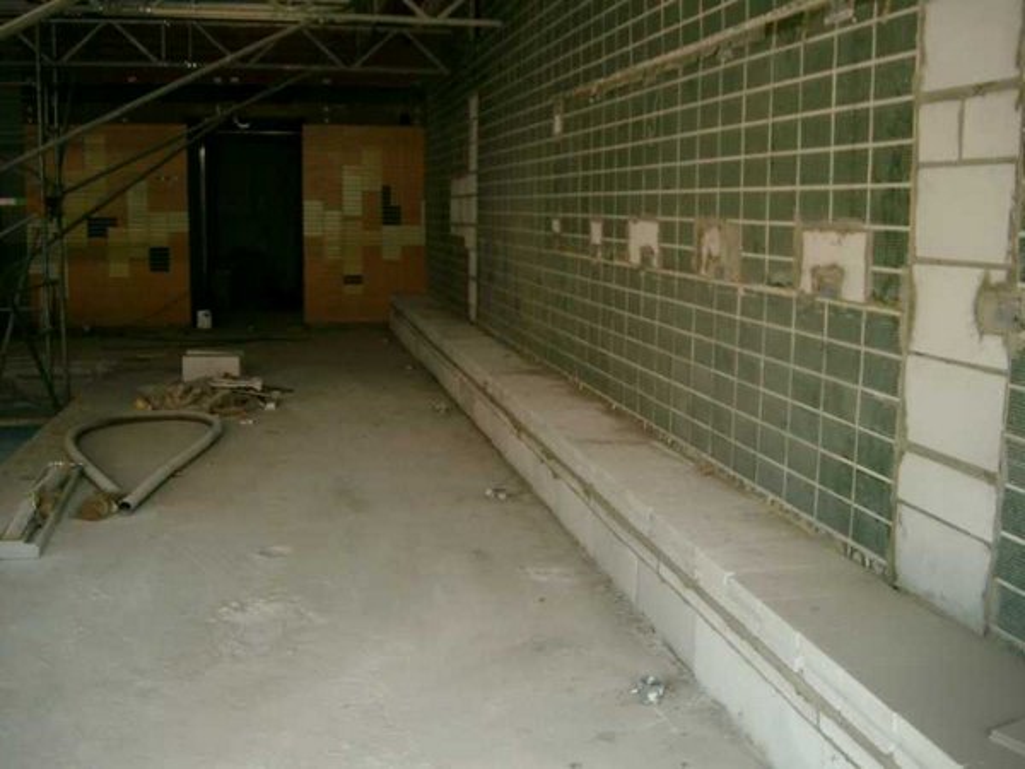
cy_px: 384
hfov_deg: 50.1
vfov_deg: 38.7
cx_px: 512
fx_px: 1096
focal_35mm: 37
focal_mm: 7.6
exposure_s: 1/100
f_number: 2.6
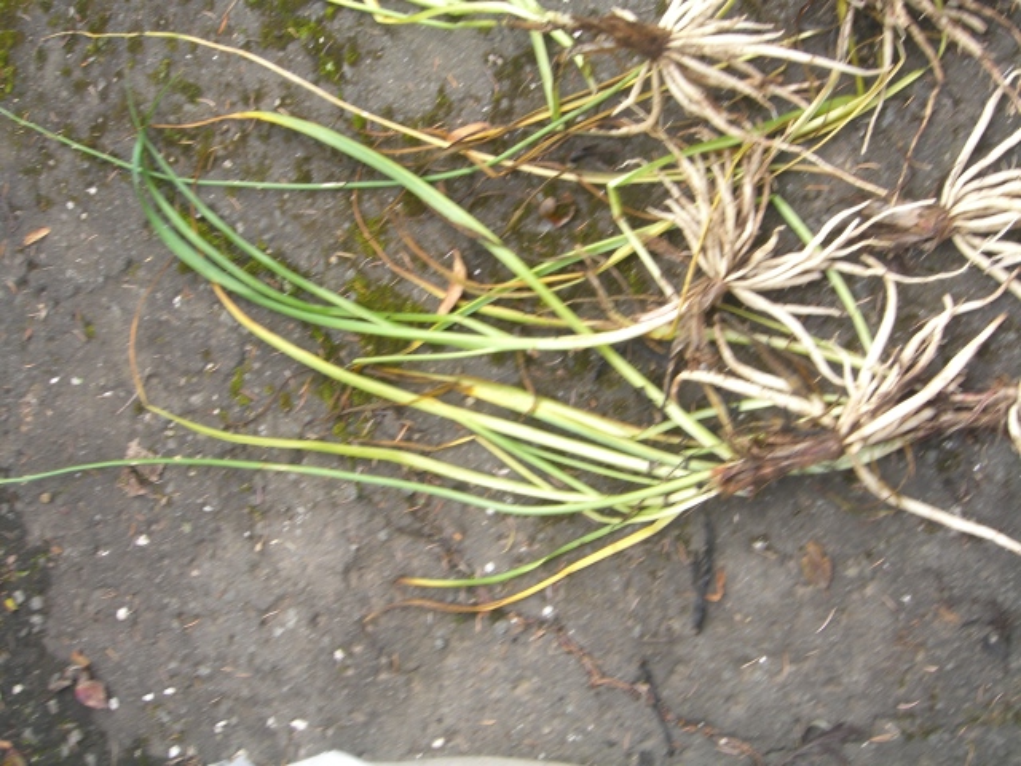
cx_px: 510
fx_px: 1121
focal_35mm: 38
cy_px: 383
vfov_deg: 37.7
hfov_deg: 49.0
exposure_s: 1/80
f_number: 4
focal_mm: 7.9
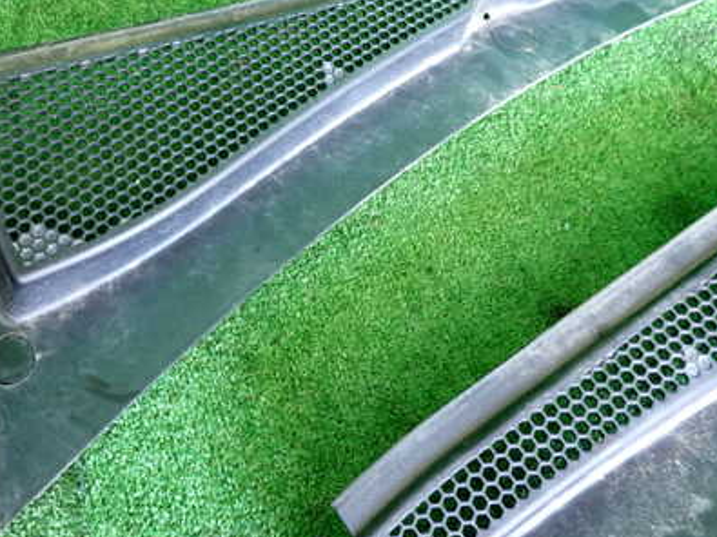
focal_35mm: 38
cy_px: 203
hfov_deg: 48.5
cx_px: 267
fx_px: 787
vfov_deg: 37.5
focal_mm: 4.5
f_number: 2
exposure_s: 1/30
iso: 500
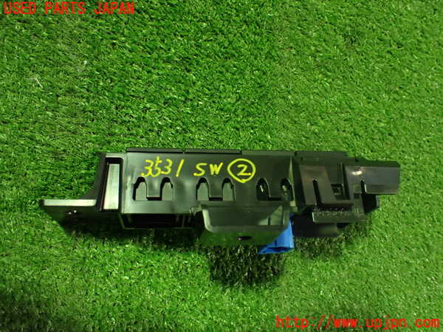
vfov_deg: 46.8
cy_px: 166
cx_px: 222
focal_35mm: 30
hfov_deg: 60.0
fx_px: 384
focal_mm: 5.4
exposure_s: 1/30
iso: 800
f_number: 2.3
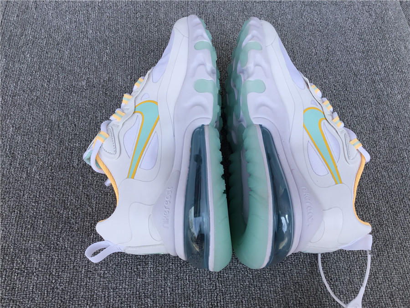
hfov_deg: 58.4
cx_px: 205
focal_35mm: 31
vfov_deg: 45.4
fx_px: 367
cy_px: 154
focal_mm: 3.3
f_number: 2.4
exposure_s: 1/322
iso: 25
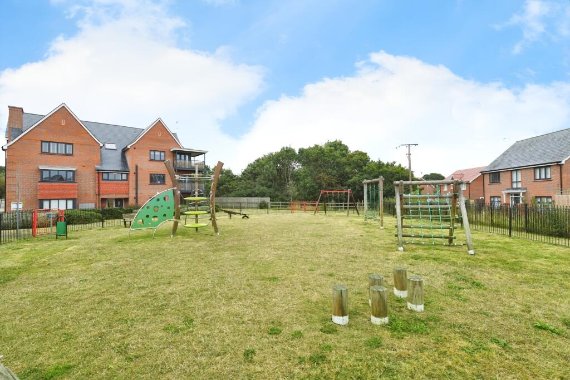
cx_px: 285
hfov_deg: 93.3
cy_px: 190
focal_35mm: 17
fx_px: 269
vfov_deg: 70.5
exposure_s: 1/640
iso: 1250
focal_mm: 17
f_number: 5.6
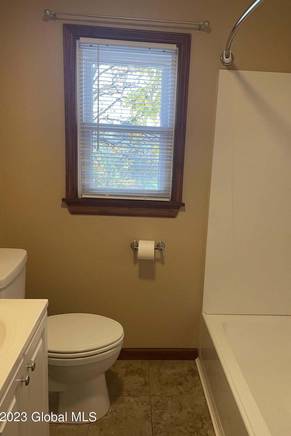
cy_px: 212
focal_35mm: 28
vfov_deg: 65.5
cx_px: 158
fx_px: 339
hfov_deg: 46.4
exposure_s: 1/60
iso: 250
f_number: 1.6
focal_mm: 4.2
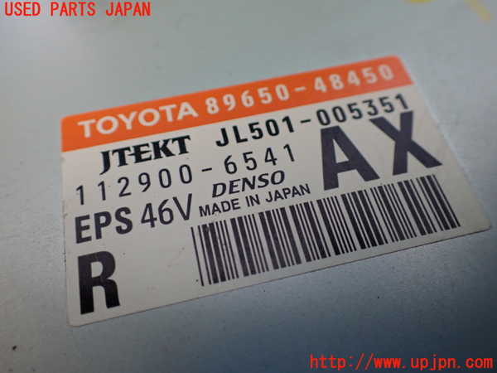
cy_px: 186
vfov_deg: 46.8
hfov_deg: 60.0
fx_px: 431
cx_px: 248
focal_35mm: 30
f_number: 2.3
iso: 320
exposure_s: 1/125
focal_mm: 5.4
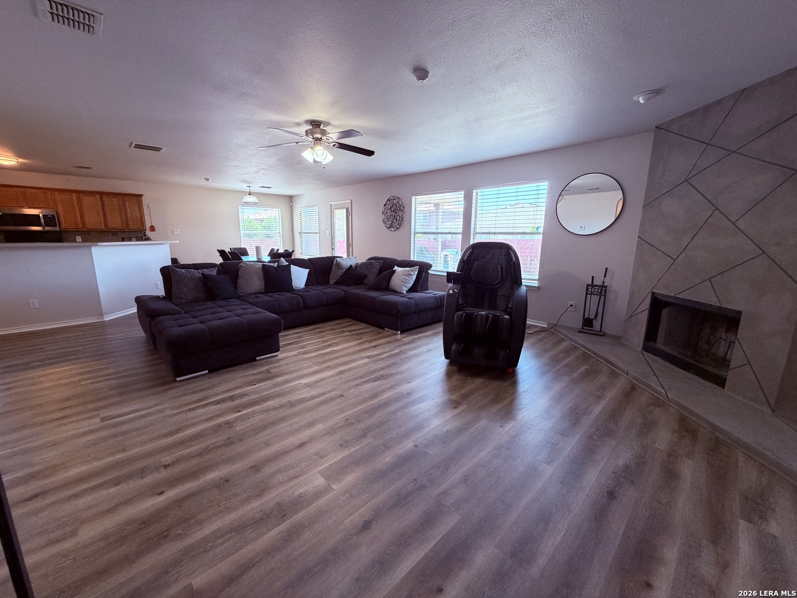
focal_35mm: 14
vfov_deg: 85.7
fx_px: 322
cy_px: 299
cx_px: 398
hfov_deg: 102.1
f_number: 2.2
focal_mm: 2.22
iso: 200
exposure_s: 1/60
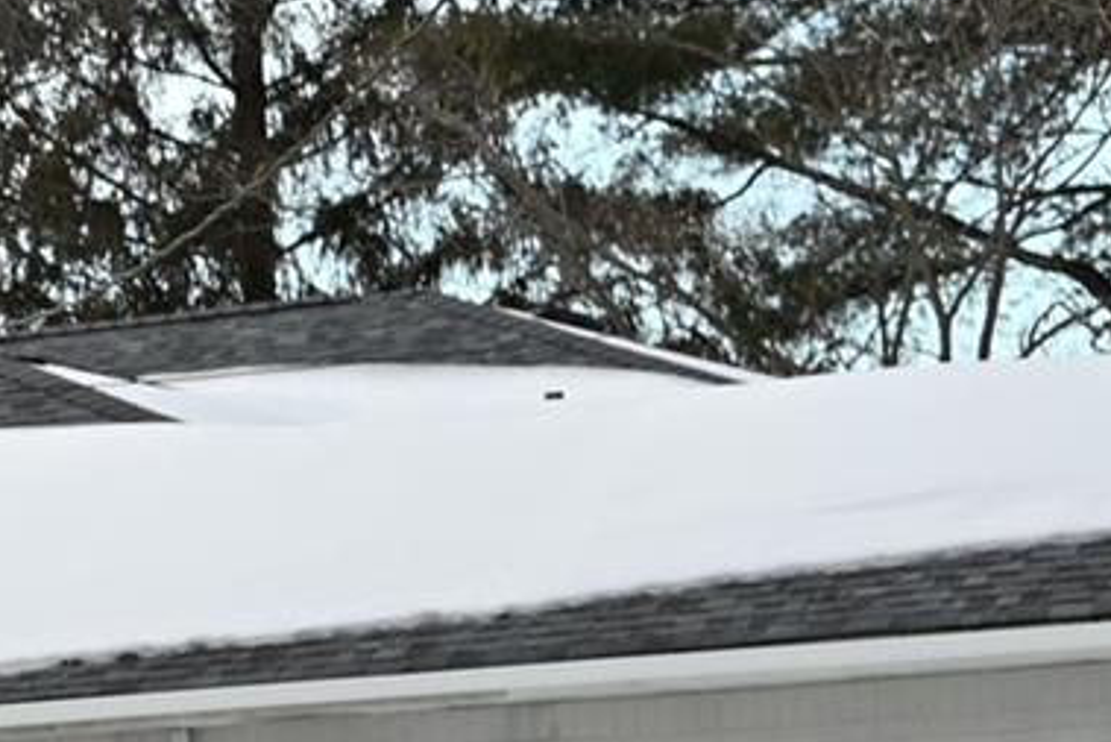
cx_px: -1809
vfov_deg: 6.3
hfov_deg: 8.5
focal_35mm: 216
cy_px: 1016
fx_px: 6668
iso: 100
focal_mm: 40
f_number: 5.6
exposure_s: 1/250
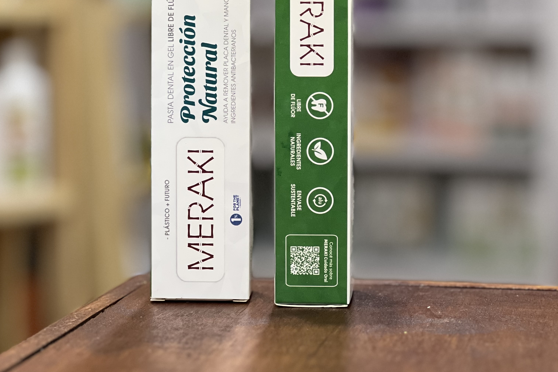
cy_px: 128
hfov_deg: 19.1
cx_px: 279
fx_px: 1658
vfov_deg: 12.8
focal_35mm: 107
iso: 400
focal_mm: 9
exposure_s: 1/29
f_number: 2.8
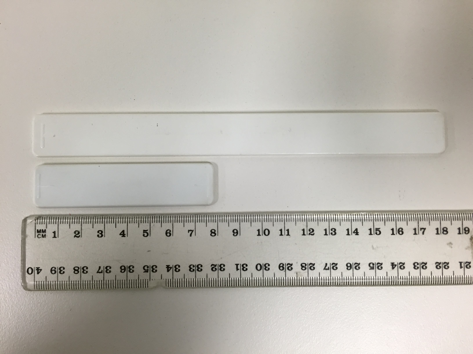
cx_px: 236
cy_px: 177
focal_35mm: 29
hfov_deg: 61.7
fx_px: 396
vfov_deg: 48.2
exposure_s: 1/33
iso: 64
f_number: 2.2
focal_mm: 4.15
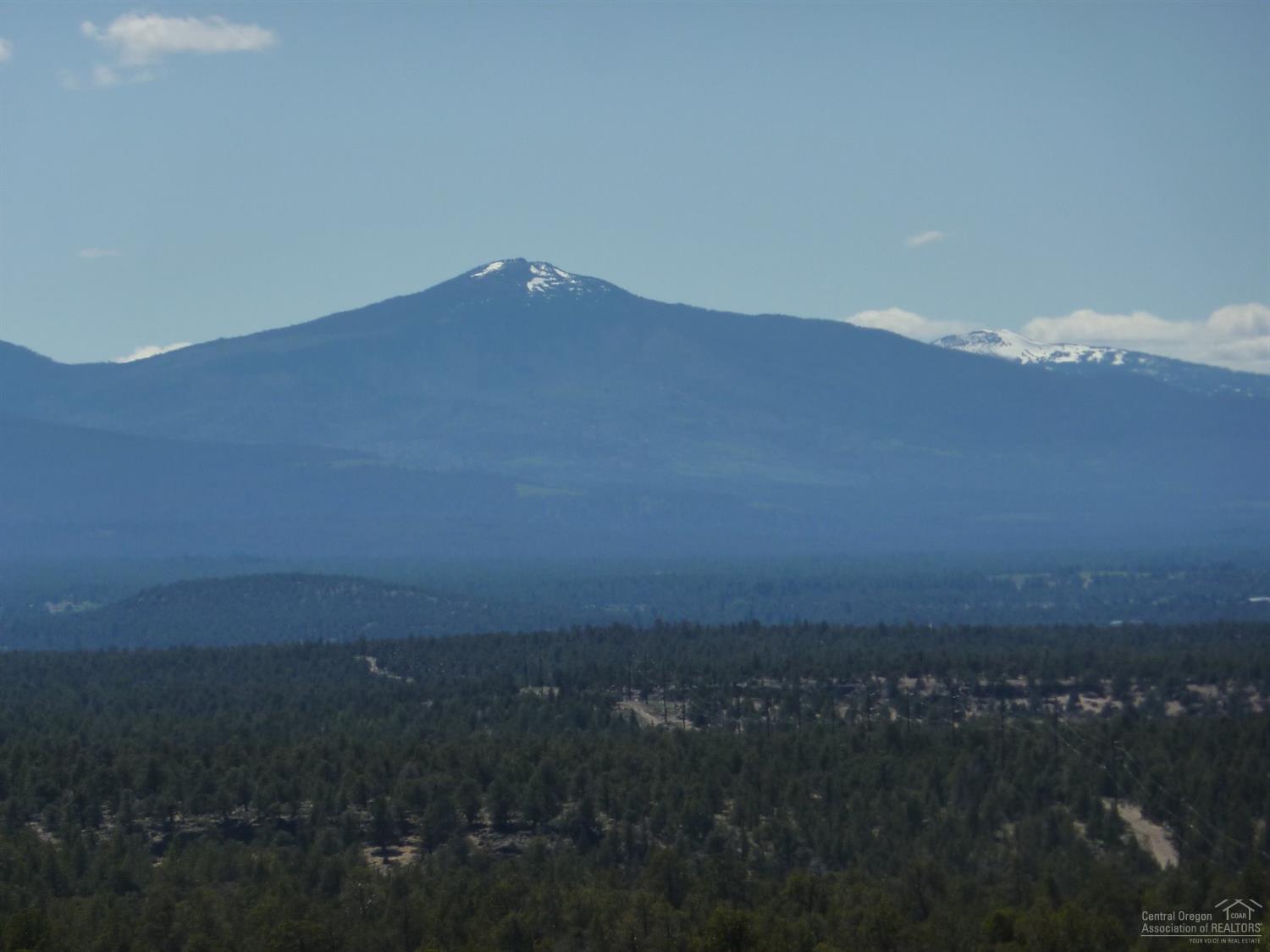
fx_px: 9536
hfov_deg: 7.6
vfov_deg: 5.7
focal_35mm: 260
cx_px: 635
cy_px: 476
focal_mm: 42.6
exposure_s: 1/1000
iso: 125
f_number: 5.6
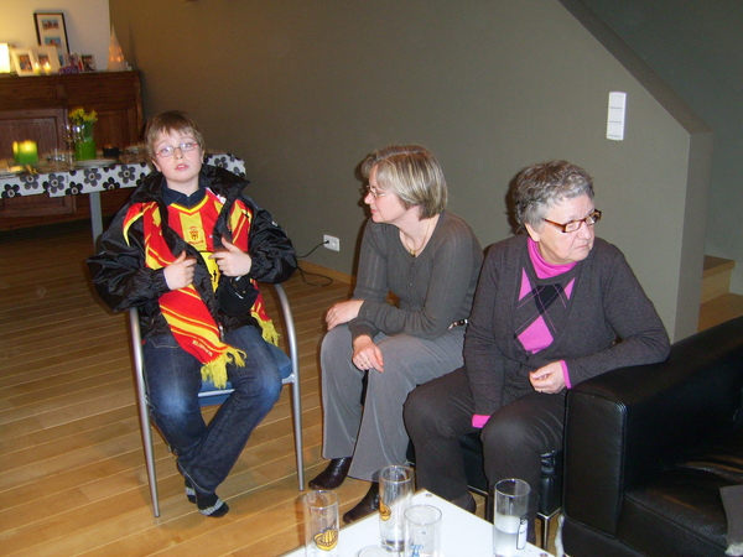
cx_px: 372
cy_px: 278
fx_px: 816
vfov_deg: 37.7
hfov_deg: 49.0
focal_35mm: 38
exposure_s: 1/30
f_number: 2.8
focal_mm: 7.8
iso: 150
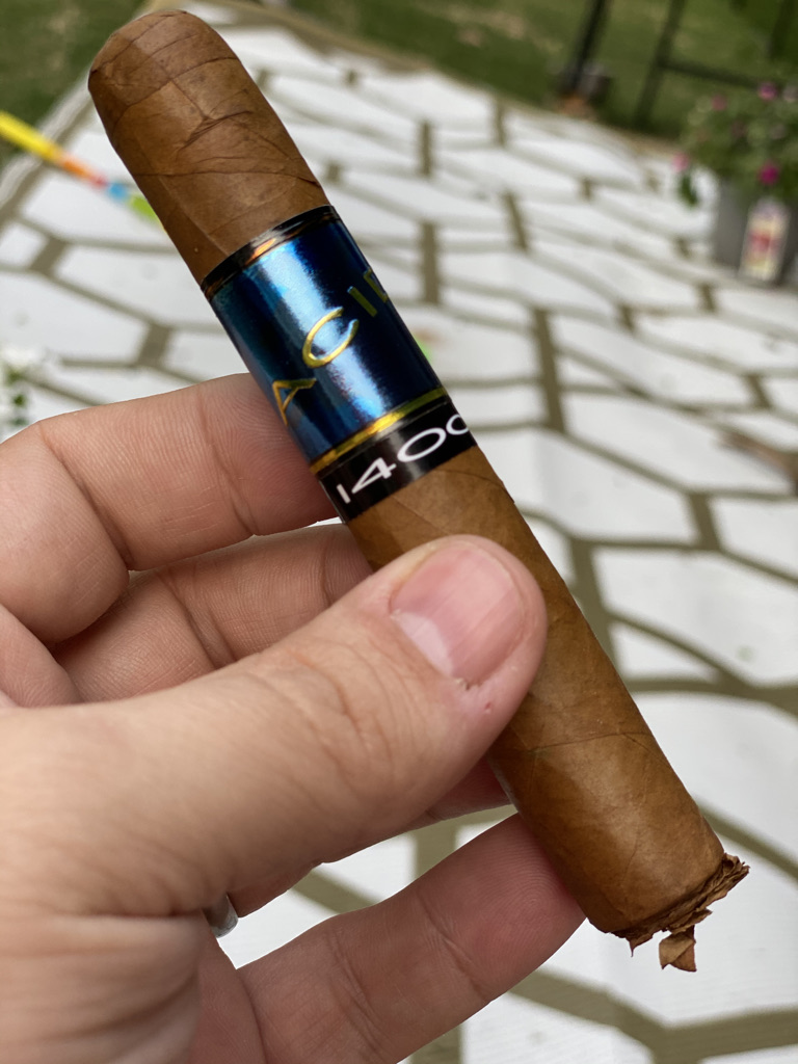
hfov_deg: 28.0
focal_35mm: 52
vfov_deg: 36.8
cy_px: 532
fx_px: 1598
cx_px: 399
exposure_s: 1/122
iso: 50
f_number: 2
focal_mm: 6
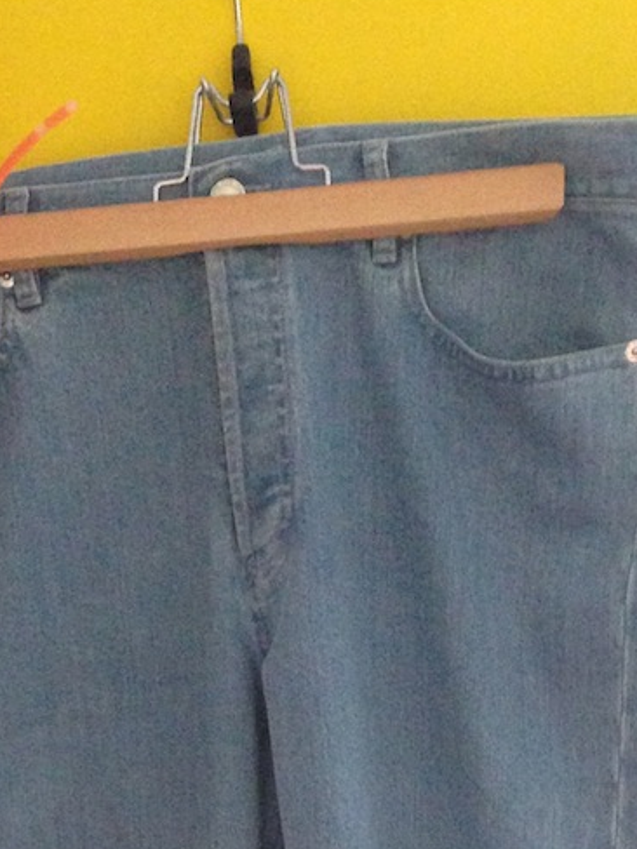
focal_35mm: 92
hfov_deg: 16.1
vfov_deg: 19.4
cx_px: 258
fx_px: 2257
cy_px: 1157
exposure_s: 1/20
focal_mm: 4.13
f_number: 2.4
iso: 400
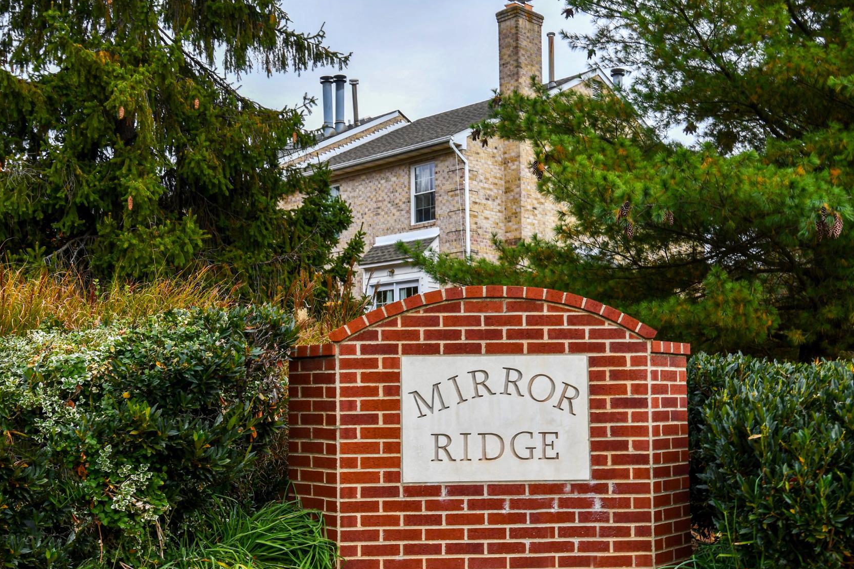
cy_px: 324
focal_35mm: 44
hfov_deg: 44.5
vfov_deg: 30.5
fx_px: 1044
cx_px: 430
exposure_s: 1/250
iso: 200
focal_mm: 24
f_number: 7.1
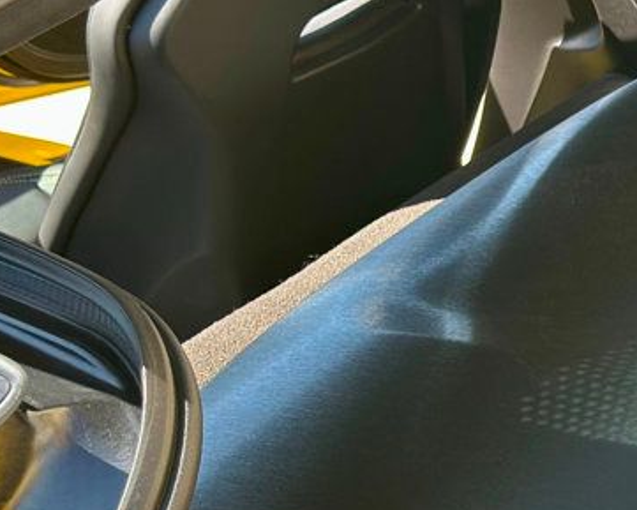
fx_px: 2508
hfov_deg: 13.8
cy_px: 448
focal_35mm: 133
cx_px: 866
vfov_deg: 11.5
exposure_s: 1/439
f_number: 1.78
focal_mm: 6.86
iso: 80
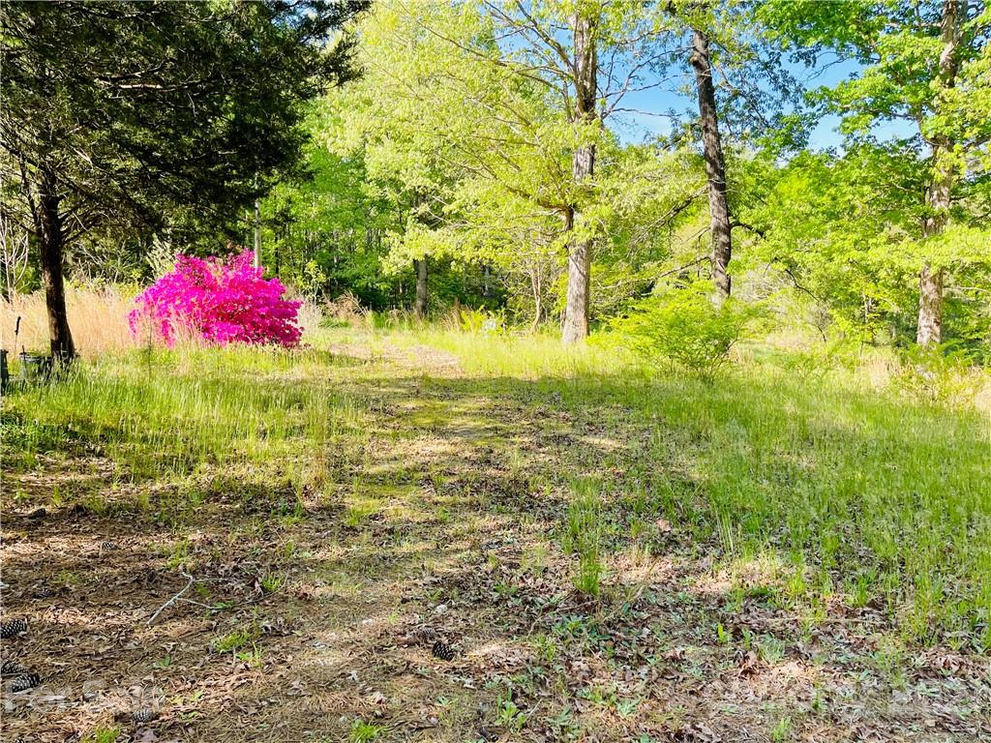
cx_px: 496
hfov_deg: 67.3
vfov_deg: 53.1
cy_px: 372
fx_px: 744
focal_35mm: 26
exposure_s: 1/645
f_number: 1.6
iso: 32
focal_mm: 5.1
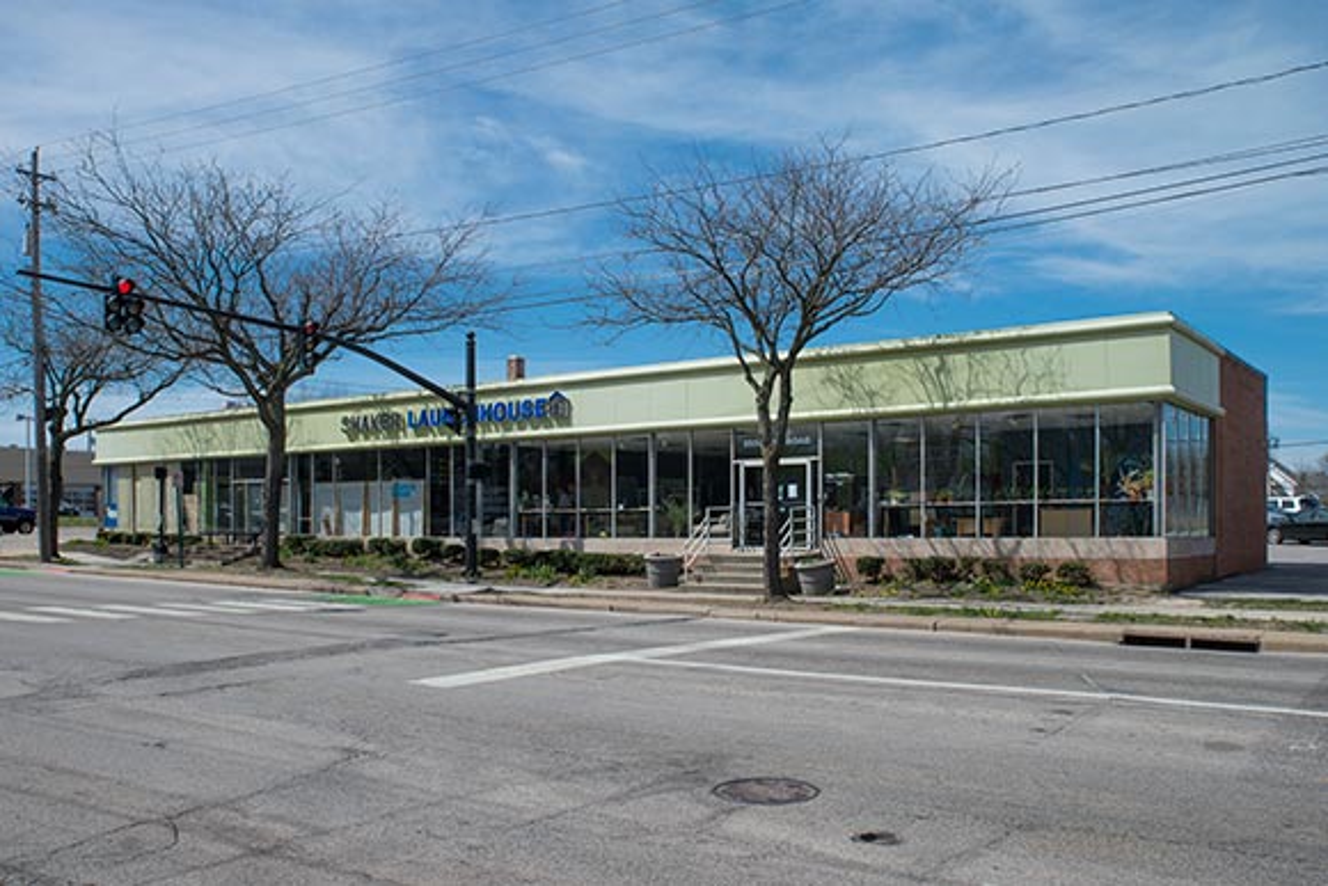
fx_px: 1107
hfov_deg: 61.9
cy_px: 443
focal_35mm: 30
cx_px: 664
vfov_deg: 43.6
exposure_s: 1/250
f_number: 16
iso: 250
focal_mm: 30
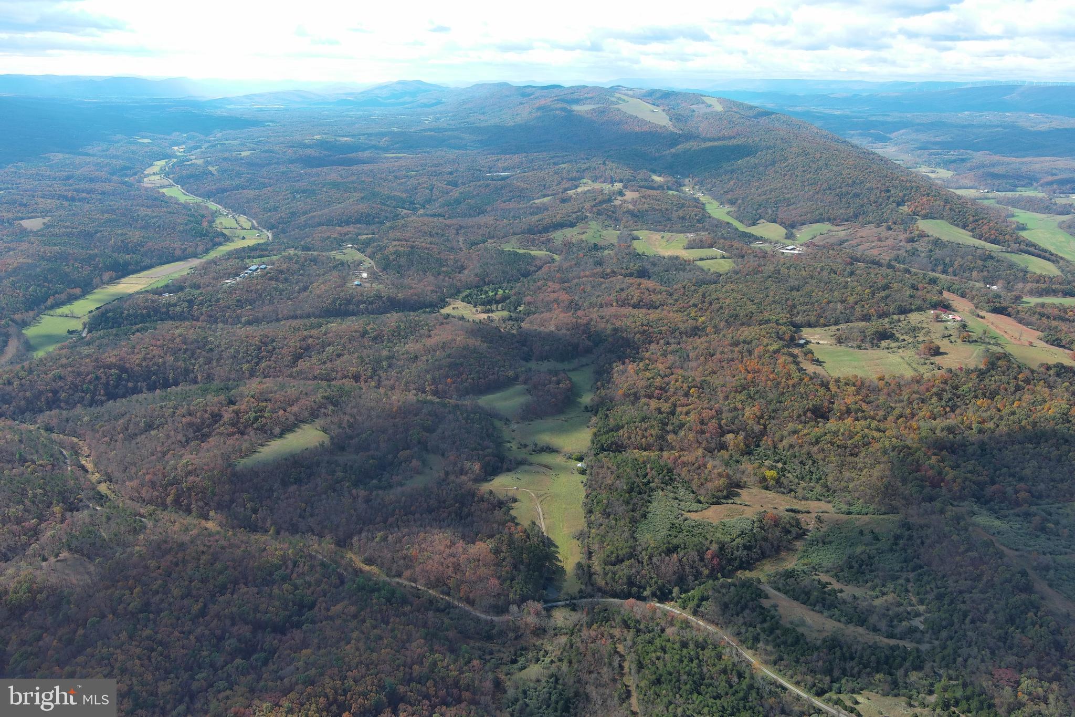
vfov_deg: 45.0
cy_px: 358
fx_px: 866
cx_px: 538
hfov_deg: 63.7
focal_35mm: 29
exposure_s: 1/688
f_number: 2.8
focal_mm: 10.57
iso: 100
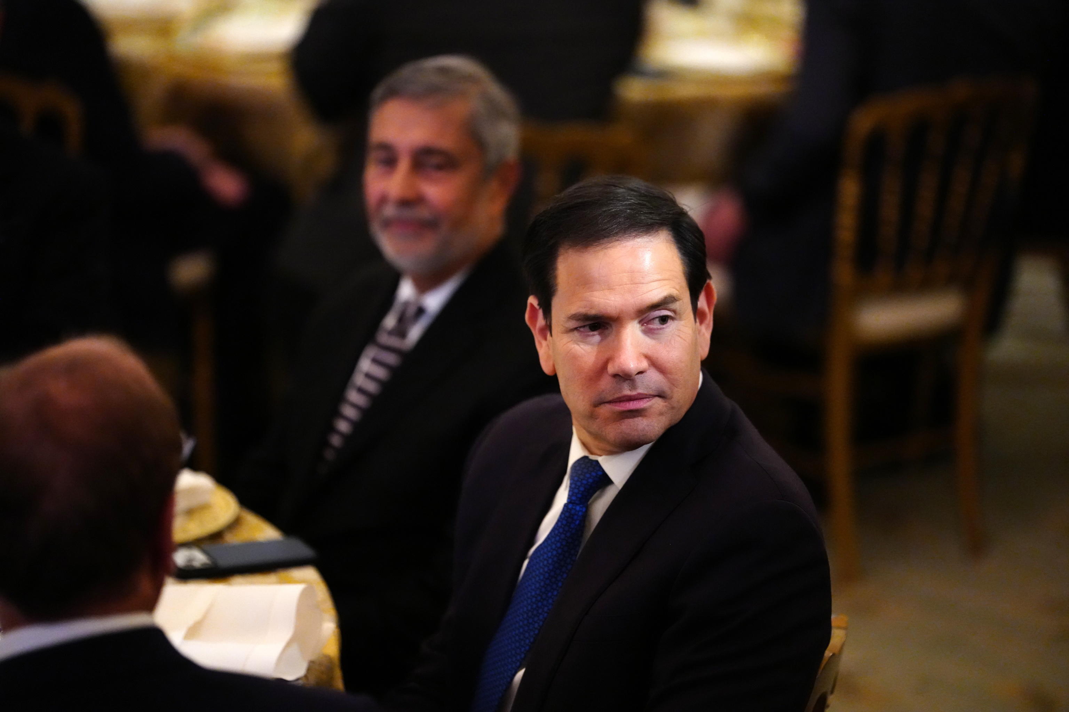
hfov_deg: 13.7
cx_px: 534
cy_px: 356
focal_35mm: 150
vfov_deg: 9.1
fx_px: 4454
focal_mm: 150
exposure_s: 1/200
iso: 8000
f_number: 2
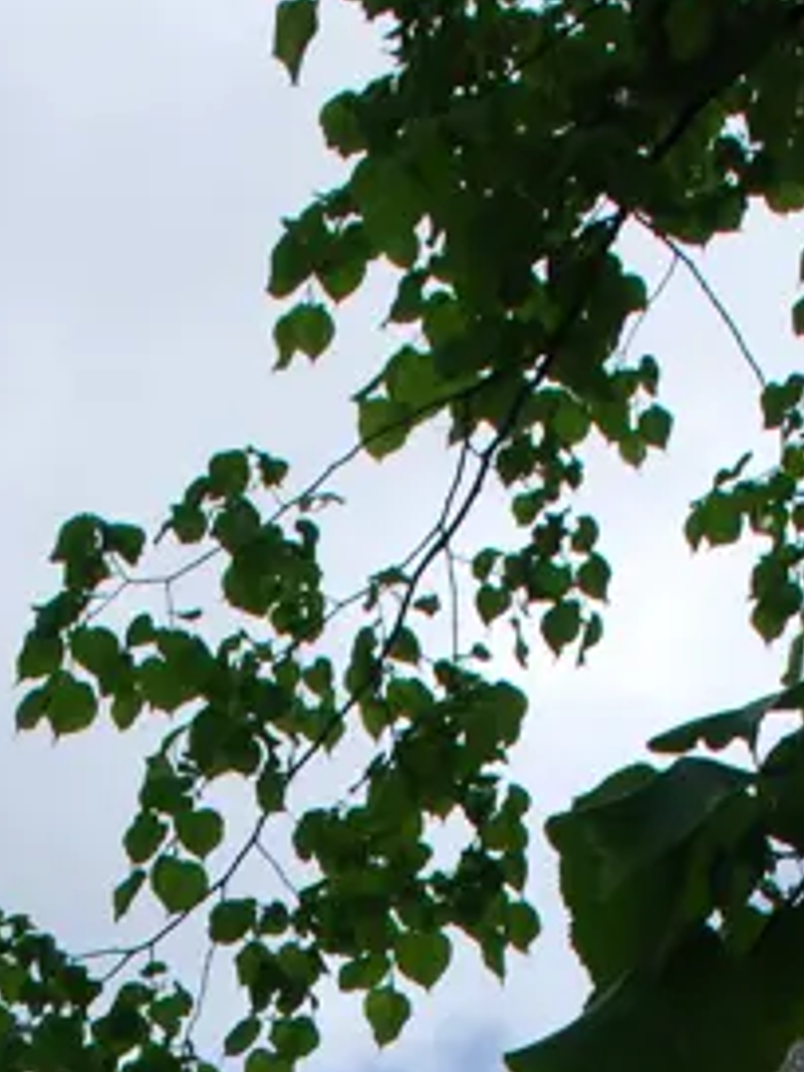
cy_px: 2120
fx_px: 4057
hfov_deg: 11.3
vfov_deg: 13.1
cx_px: 114
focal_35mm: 131
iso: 200
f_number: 10
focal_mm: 22
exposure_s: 1/200
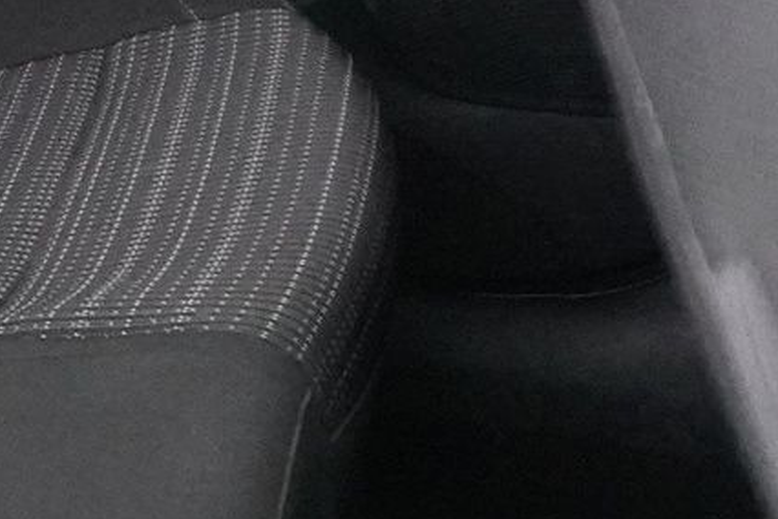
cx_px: -1001
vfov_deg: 9.6
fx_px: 3047
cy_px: -129
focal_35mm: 141
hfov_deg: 12.1
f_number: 3.5
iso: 6400
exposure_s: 1/30
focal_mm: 16
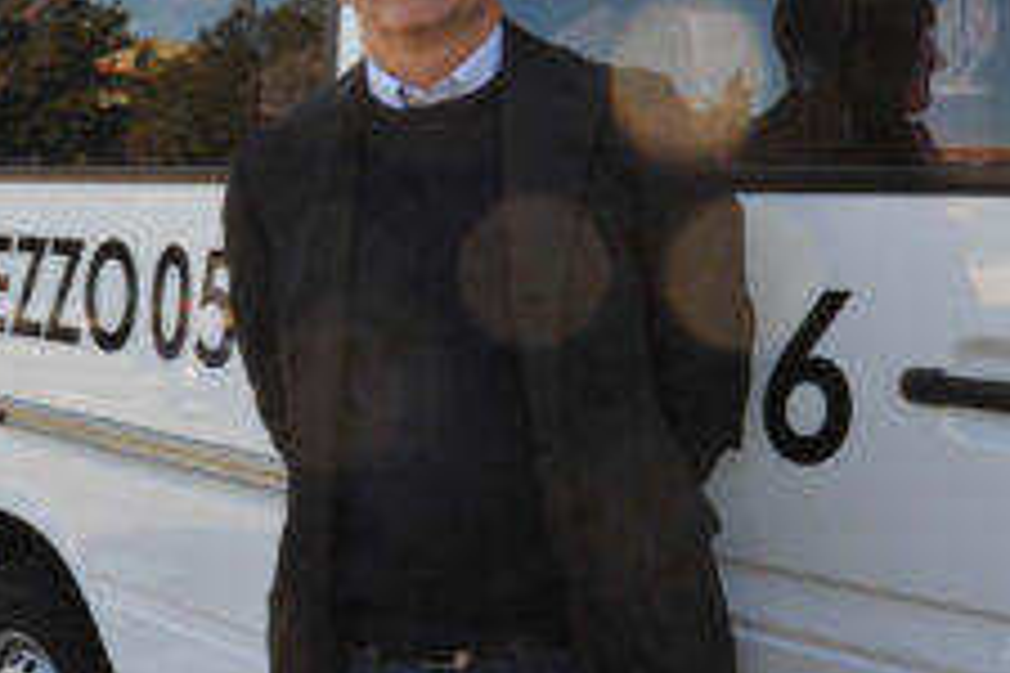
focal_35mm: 58
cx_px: 301
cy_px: 352
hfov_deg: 34.0
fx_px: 1627
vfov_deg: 23.4
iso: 800
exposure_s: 1/400
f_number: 10
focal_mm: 17
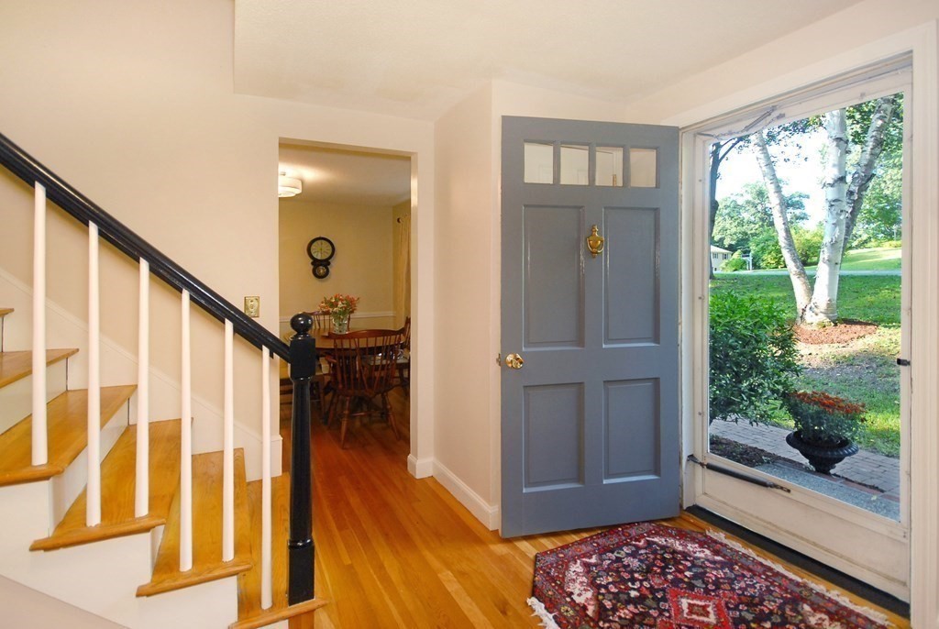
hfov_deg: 94.9
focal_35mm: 16
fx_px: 431
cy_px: 314
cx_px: 470
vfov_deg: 72.2
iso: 640
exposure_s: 1/50
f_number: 4.5
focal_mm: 11
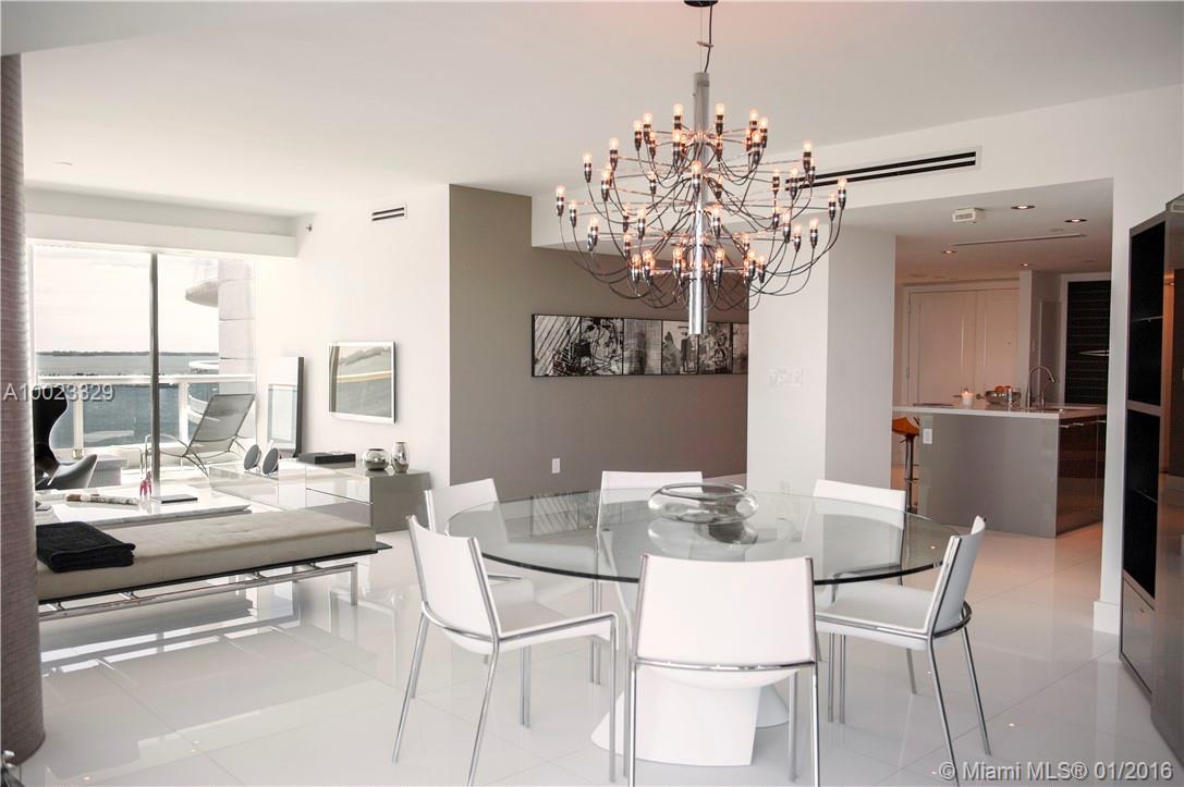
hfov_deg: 63.7
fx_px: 953
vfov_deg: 44.9
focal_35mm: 29
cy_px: 394
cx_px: 592
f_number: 4
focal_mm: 29
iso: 250
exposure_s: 1/160
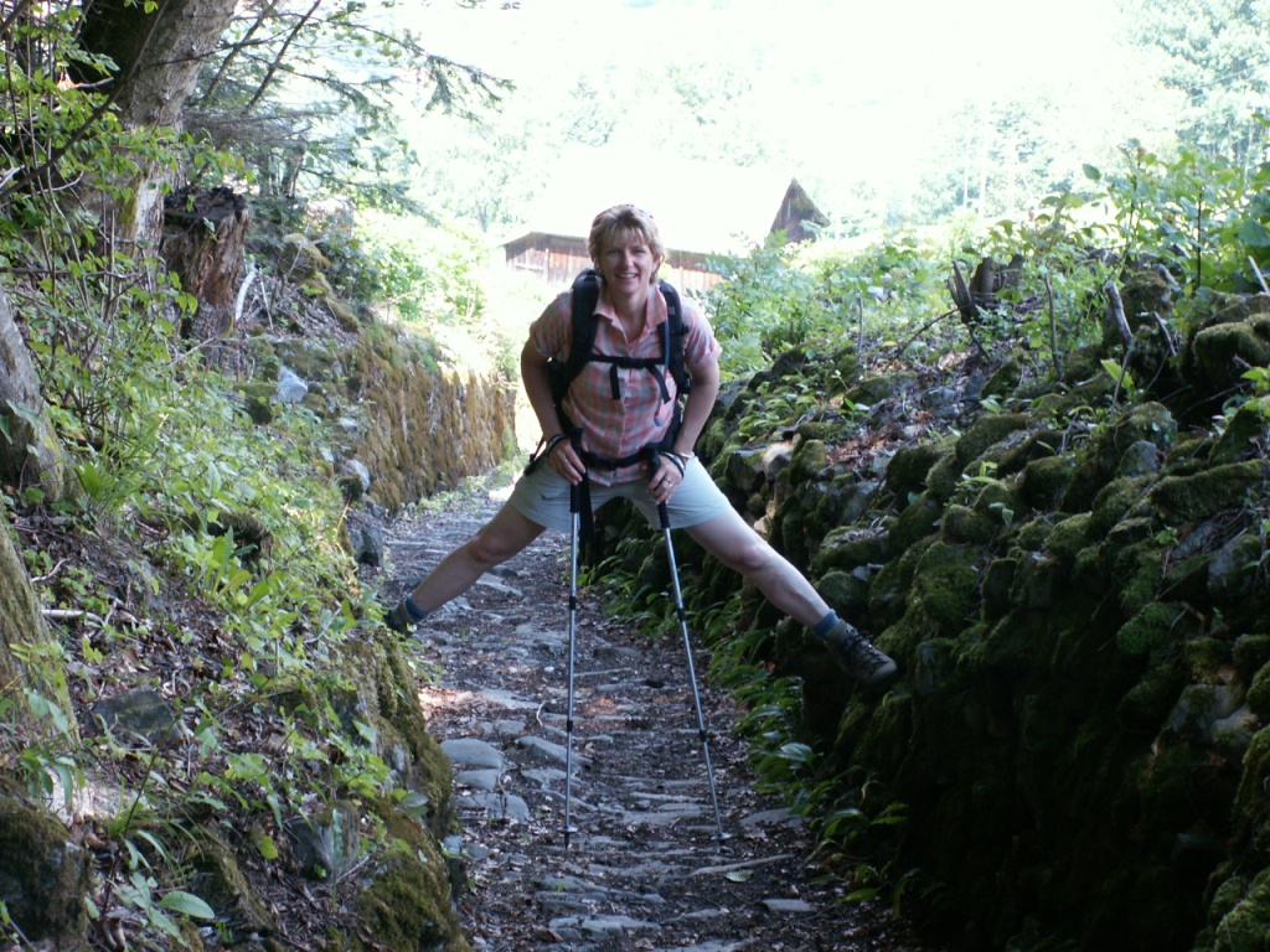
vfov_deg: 13.5
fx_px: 4036
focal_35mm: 110
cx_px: 635
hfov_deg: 17.9
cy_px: 476
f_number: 3.5
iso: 64
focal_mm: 17.92
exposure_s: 1/40
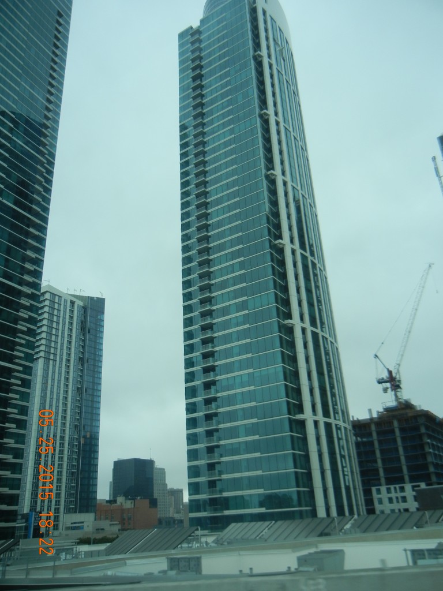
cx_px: 222
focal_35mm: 30
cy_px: 296
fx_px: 512
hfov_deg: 46.8
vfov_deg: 60.0
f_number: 7
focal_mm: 5.4
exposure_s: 1/292
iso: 160
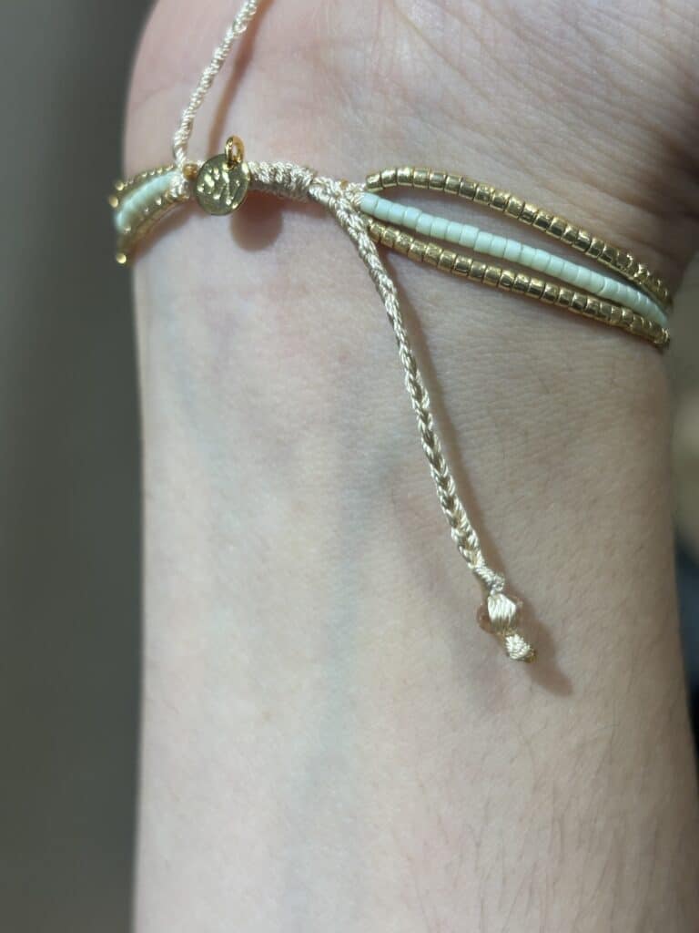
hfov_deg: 28.0
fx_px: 1400
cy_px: 466
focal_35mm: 52
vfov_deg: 36.8
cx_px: 350
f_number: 1.6
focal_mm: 5.96
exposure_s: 1/100
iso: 40
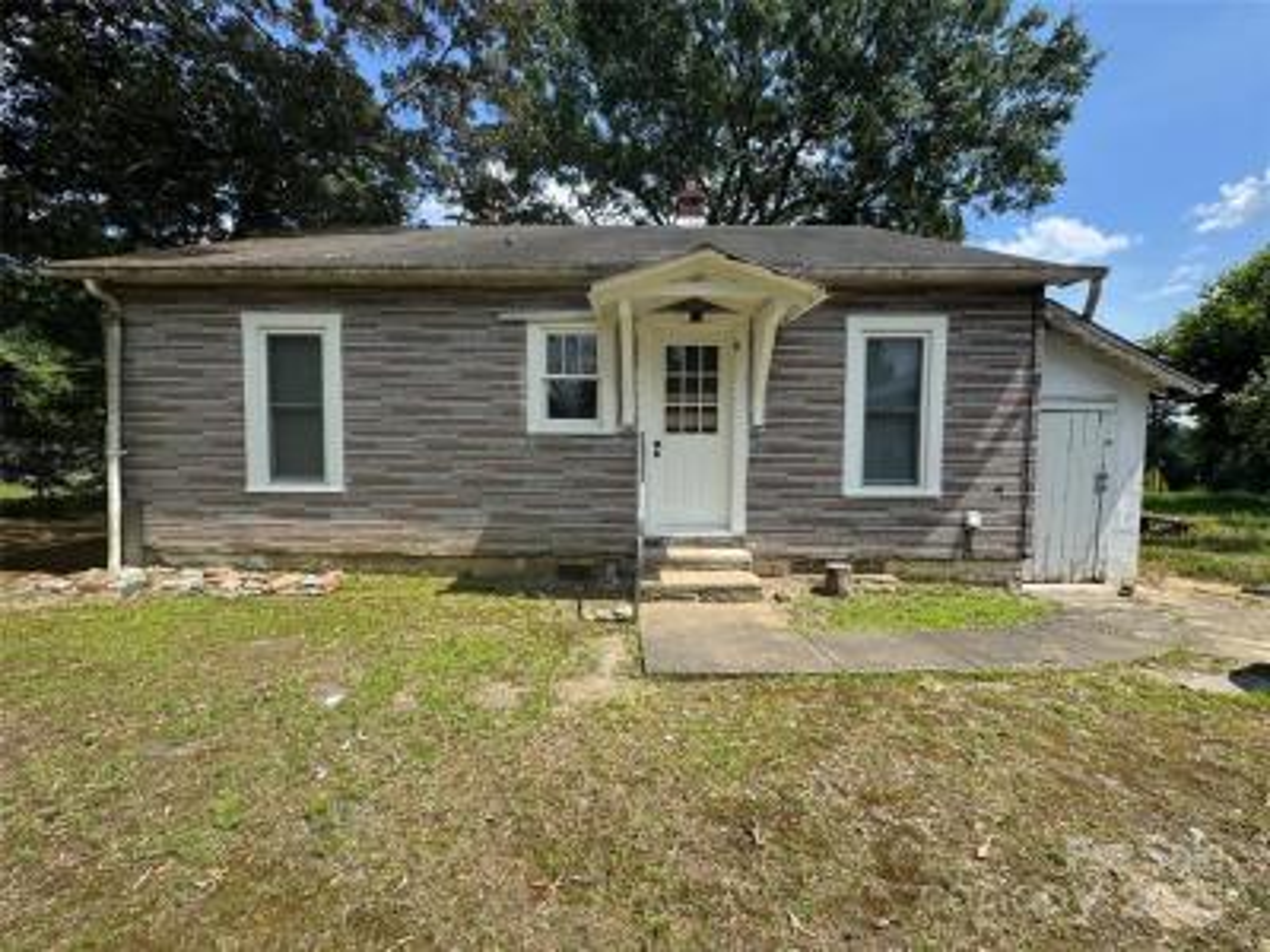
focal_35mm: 14
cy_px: 476
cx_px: 635
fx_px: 514
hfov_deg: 102.1
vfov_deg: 85.7
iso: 50
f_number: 2.2
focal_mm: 2.22
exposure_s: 1/1143
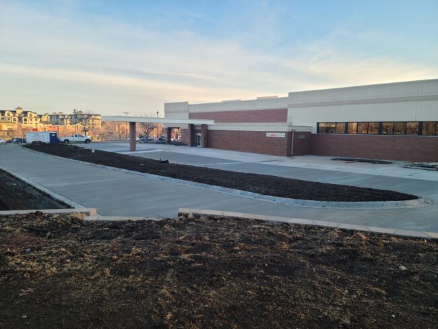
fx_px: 354
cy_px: 164
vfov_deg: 49.8
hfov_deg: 63.4
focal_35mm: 28
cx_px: 219
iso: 25
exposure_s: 1/133
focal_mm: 5.9
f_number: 2
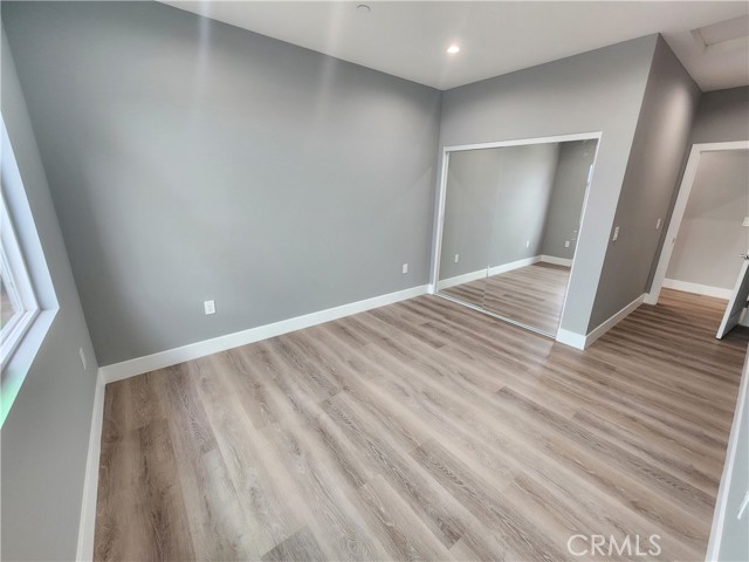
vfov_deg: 89.9
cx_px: 374
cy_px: 281
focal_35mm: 13
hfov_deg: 106.2
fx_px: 281
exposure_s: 1/60
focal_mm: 2.2
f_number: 2.2
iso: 250
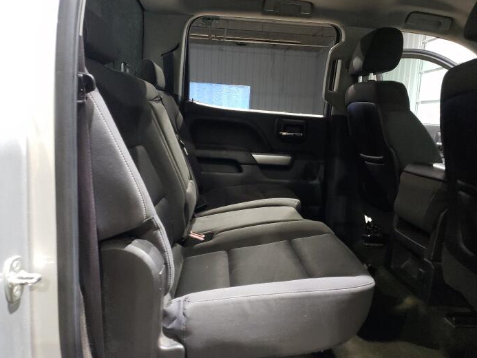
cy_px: 191
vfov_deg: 46.8
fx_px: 413
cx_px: 268
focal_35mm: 30
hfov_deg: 59.8
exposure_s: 1/30
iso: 420
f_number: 1.5
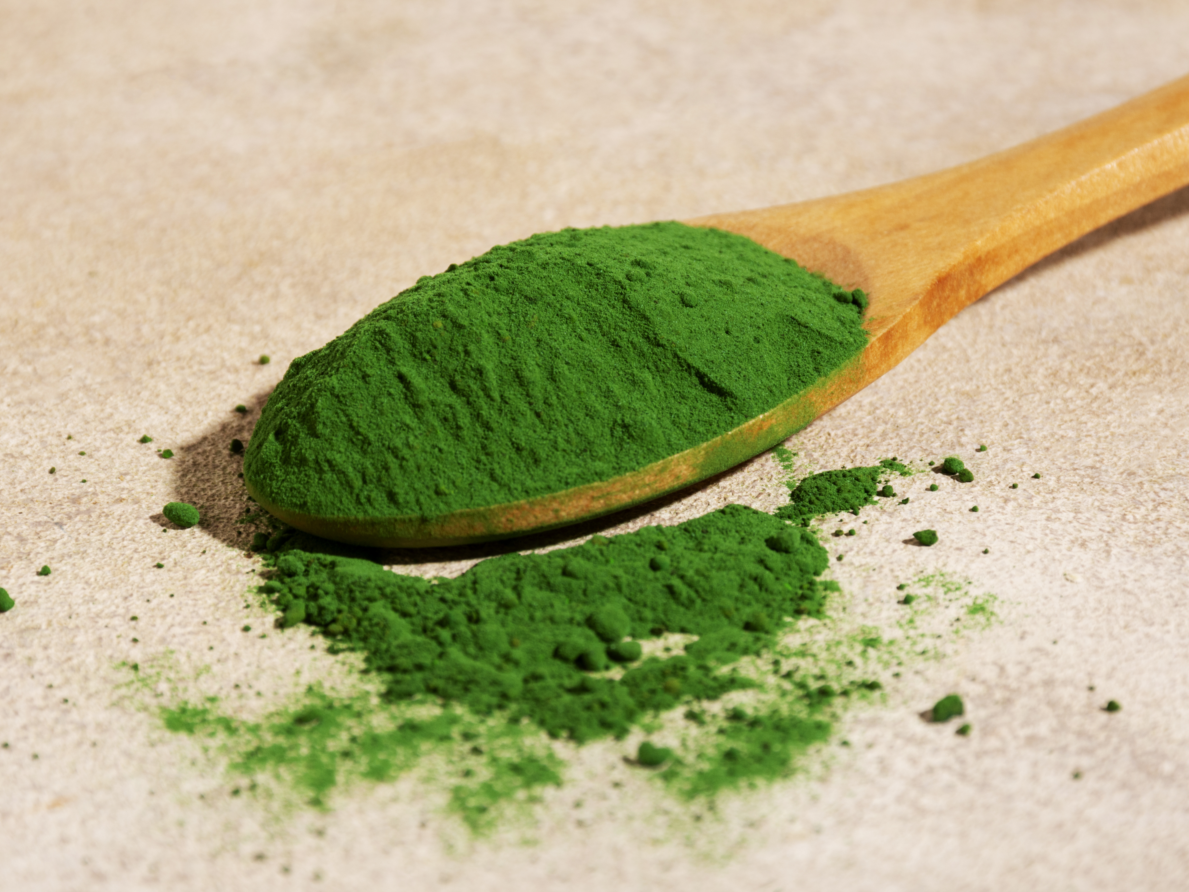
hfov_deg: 8.7
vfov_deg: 6.5
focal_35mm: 228
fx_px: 7832
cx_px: 599
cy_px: 446
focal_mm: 140
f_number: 11
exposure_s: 1/125
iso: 250
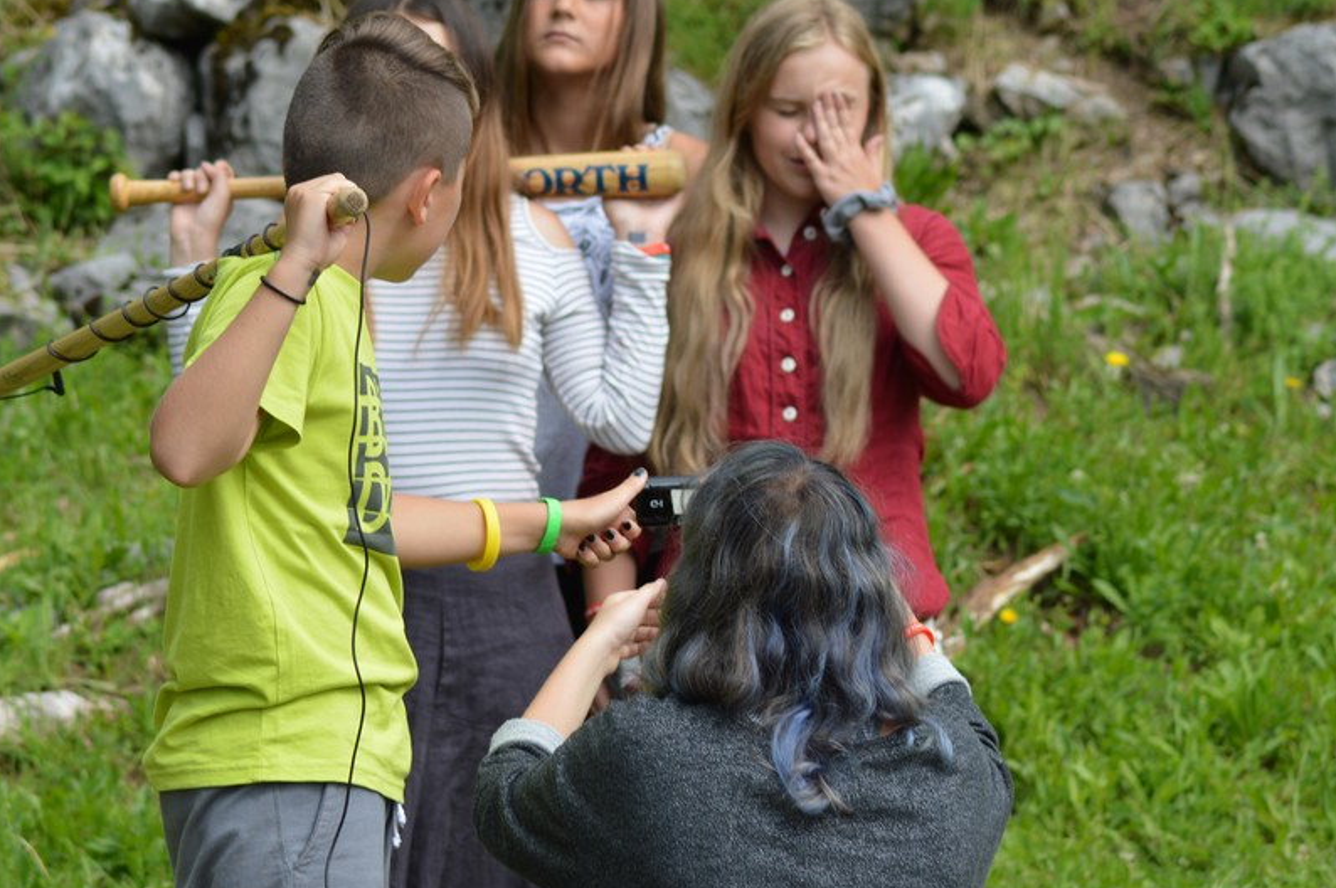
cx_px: 510
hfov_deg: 8.9
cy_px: 349
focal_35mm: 232
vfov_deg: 5.9
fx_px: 8602
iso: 100
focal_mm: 120
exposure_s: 1/250
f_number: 7.1
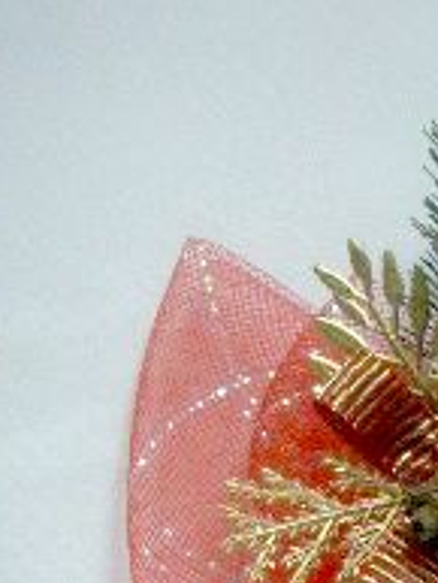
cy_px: 964
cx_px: 589
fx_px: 2174
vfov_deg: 14.0
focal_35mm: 129
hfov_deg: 11.2
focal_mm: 6.6
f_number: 3.5
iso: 150
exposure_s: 1/45
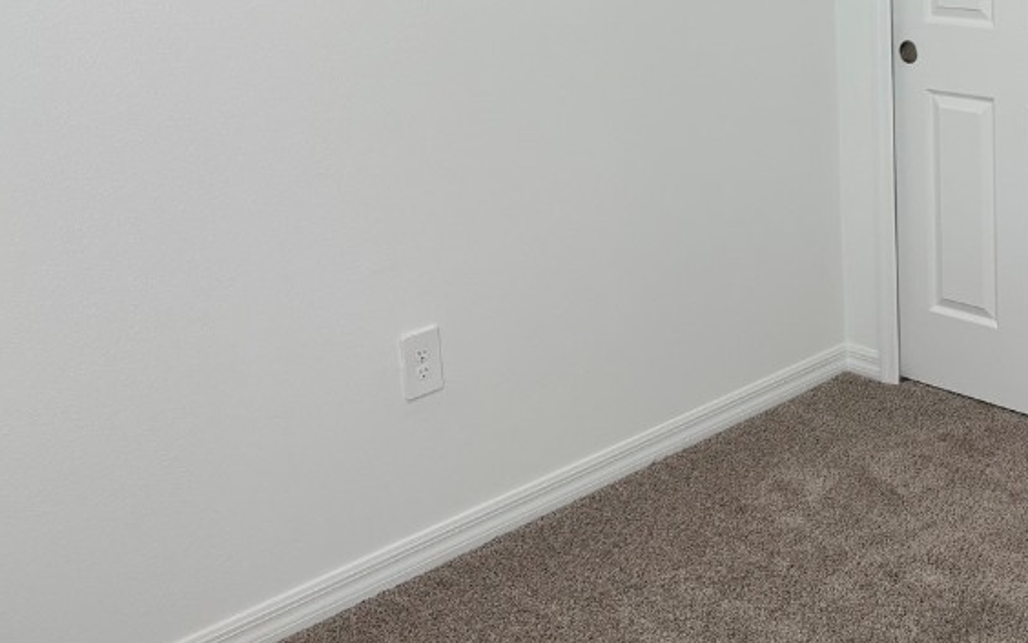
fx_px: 1401
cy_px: 71
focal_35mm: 50
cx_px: 857
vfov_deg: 25.1
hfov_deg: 38.4
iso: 80
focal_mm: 5.96
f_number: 1.6
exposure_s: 1/120
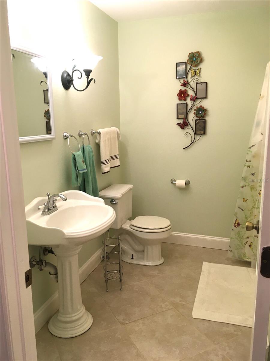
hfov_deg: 48.2
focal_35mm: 29
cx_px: 135
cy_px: 180
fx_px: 302
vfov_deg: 61.7
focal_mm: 4.15
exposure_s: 1/30
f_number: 2.2
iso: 64
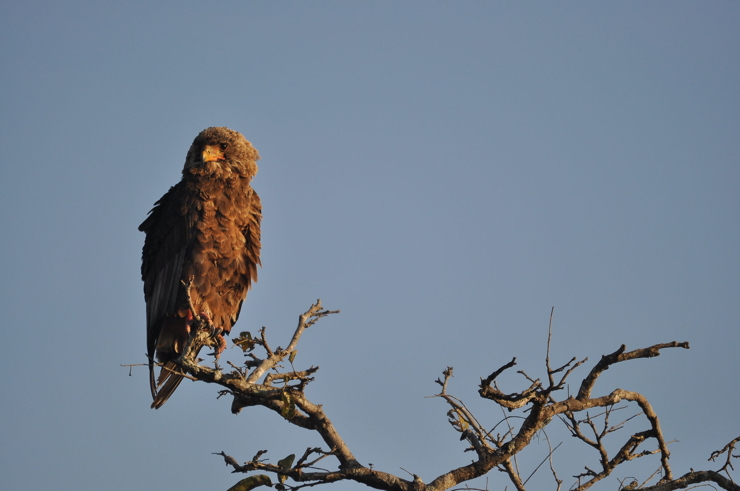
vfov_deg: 2.3
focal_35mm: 600
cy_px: 246
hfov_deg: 3.4
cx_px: 370
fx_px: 12318
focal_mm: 400
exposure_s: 1/1000
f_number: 5.6
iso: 200
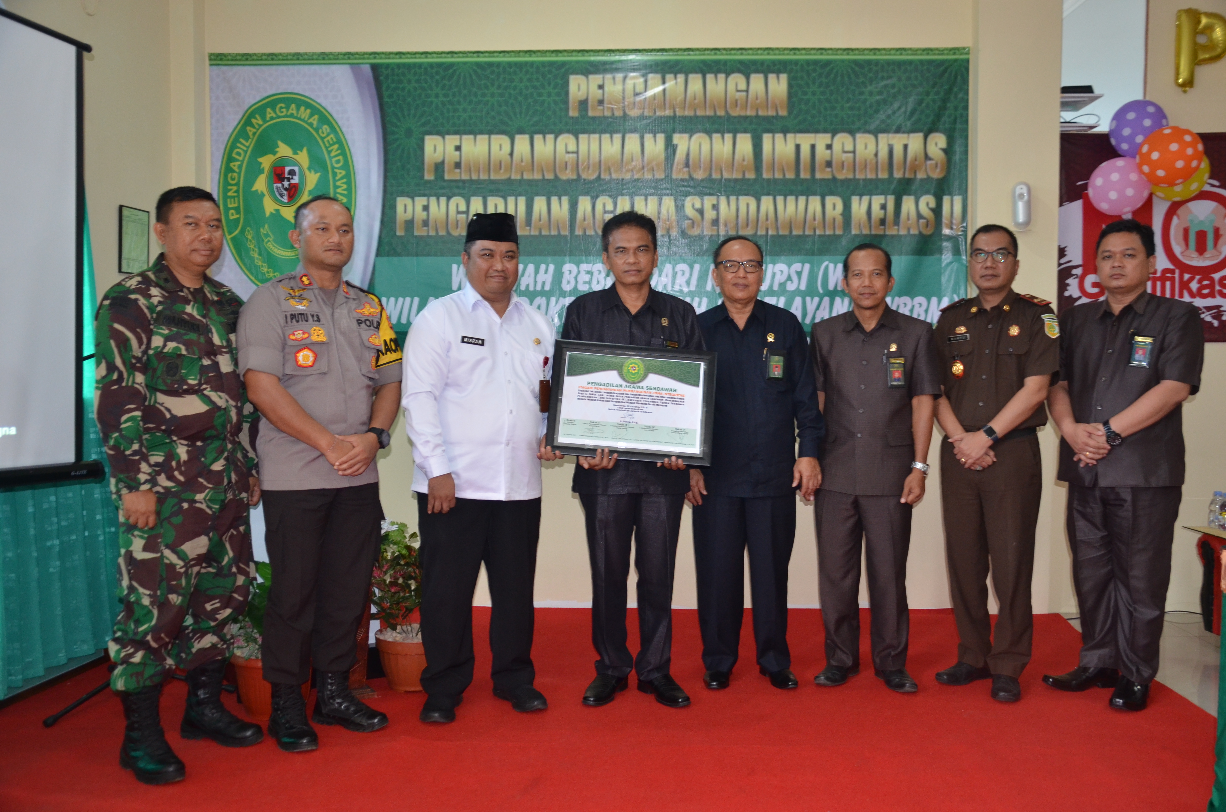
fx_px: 1071
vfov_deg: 41.5
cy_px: 406
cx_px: 613
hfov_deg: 59.6
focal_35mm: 32
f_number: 3.8
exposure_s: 1/60
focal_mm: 21
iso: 800
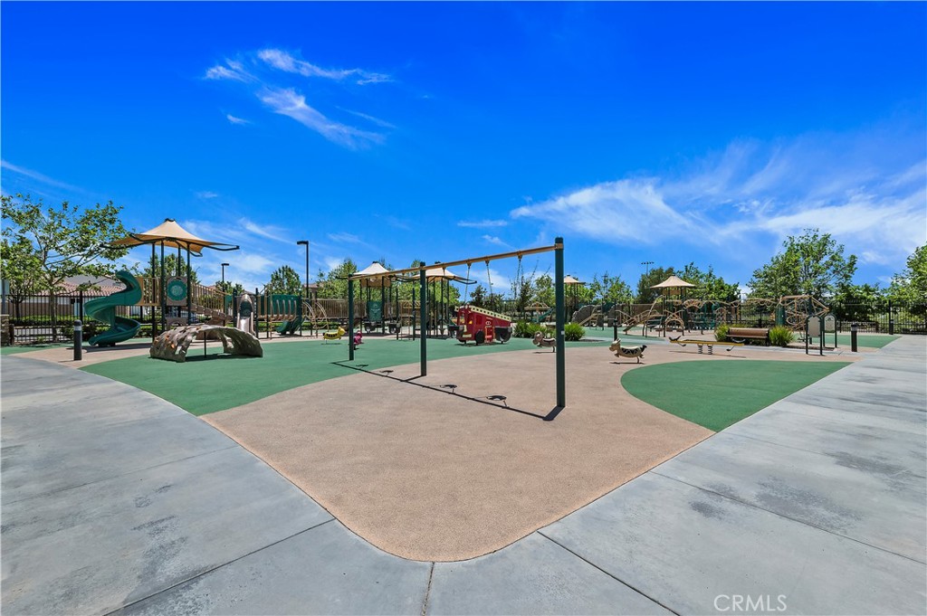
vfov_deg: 81.1
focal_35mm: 14
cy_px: 308
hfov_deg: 104.3
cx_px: 464
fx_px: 360
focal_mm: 14
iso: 500
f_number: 20
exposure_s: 1/320
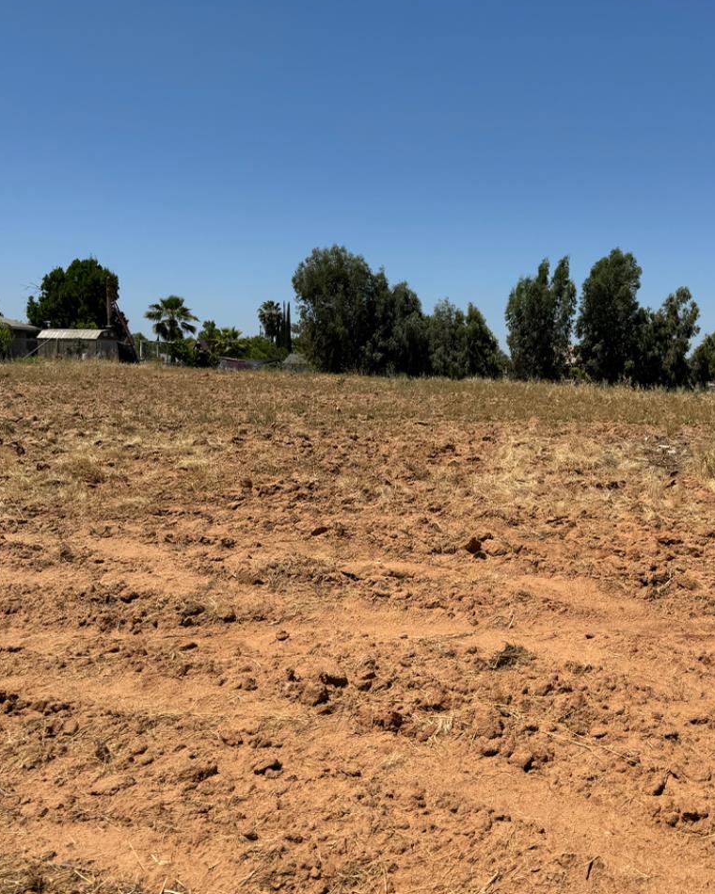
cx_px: 492
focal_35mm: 37
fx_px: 979
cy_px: 461
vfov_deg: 49.1
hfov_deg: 39.5
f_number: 1.78
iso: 80
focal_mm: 6.76
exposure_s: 1/7092
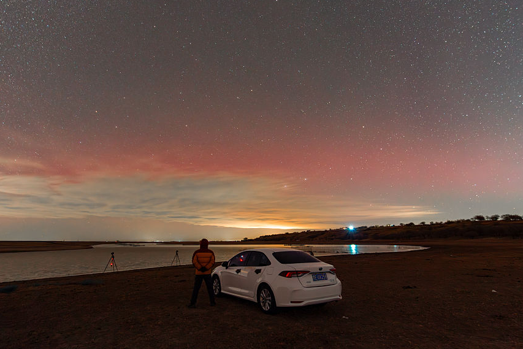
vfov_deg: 67.3
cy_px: 162
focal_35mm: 18
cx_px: 248
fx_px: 262
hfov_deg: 89.9
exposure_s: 30
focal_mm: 15
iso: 3200
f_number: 2.8
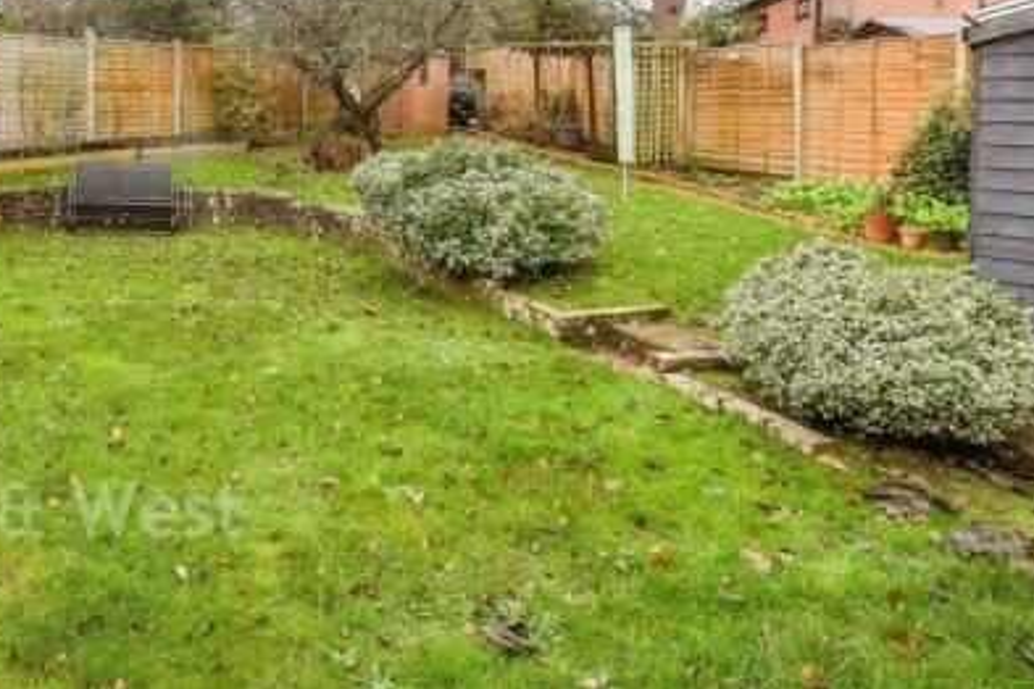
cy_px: 117
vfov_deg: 47.8
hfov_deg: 66.1
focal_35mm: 25
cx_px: 233
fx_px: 718
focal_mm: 10
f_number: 8
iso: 160
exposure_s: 1/50
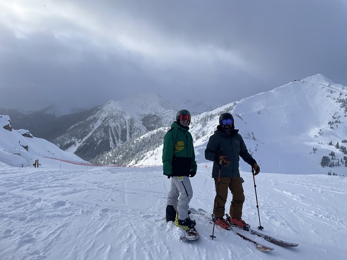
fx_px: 261
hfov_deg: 67.3
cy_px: 130
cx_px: 174
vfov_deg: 53.1
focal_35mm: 26
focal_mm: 4.2
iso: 32
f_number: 1.6
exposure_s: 1/3731
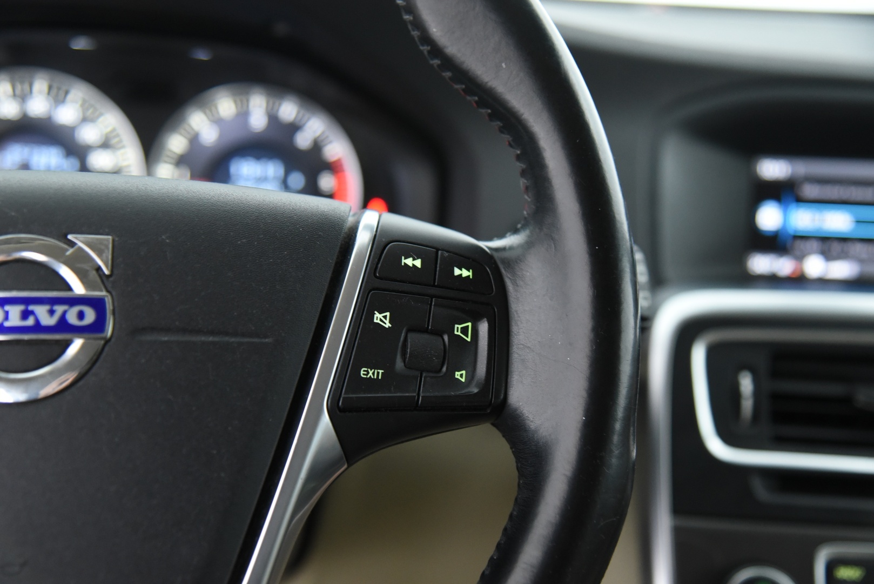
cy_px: 292
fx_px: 1166
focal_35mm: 48
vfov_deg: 28.1
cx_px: 437
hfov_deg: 41.1
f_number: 4
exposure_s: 1/20
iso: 4000
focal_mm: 48
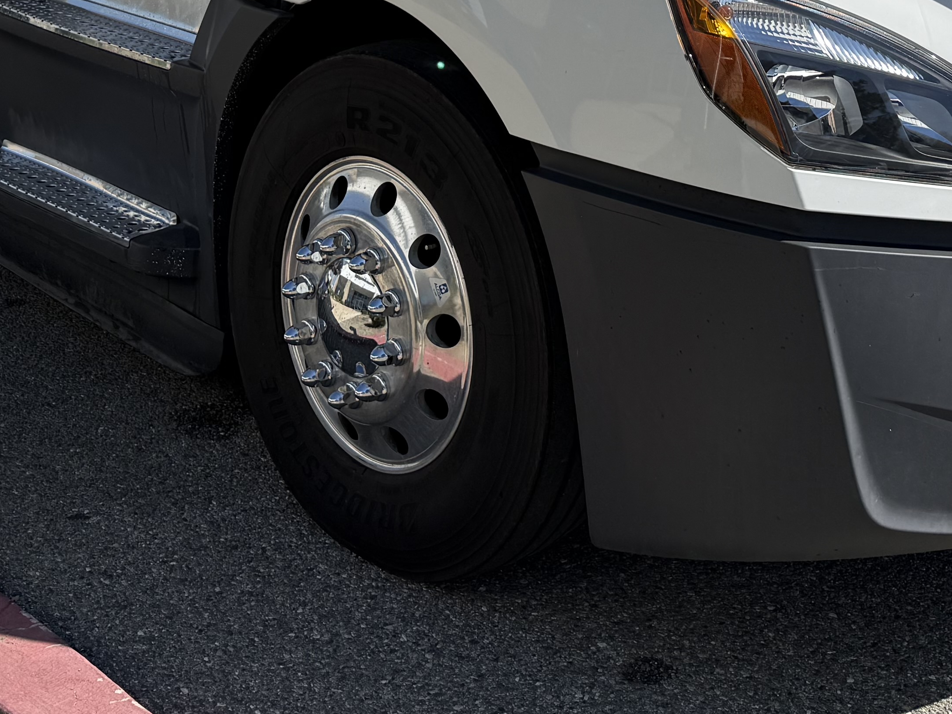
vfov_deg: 21.2
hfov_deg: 30.7
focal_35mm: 63
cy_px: -206
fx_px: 1733
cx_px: 489
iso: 80
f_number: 1.78
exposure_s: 1/6173
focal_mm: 6.76
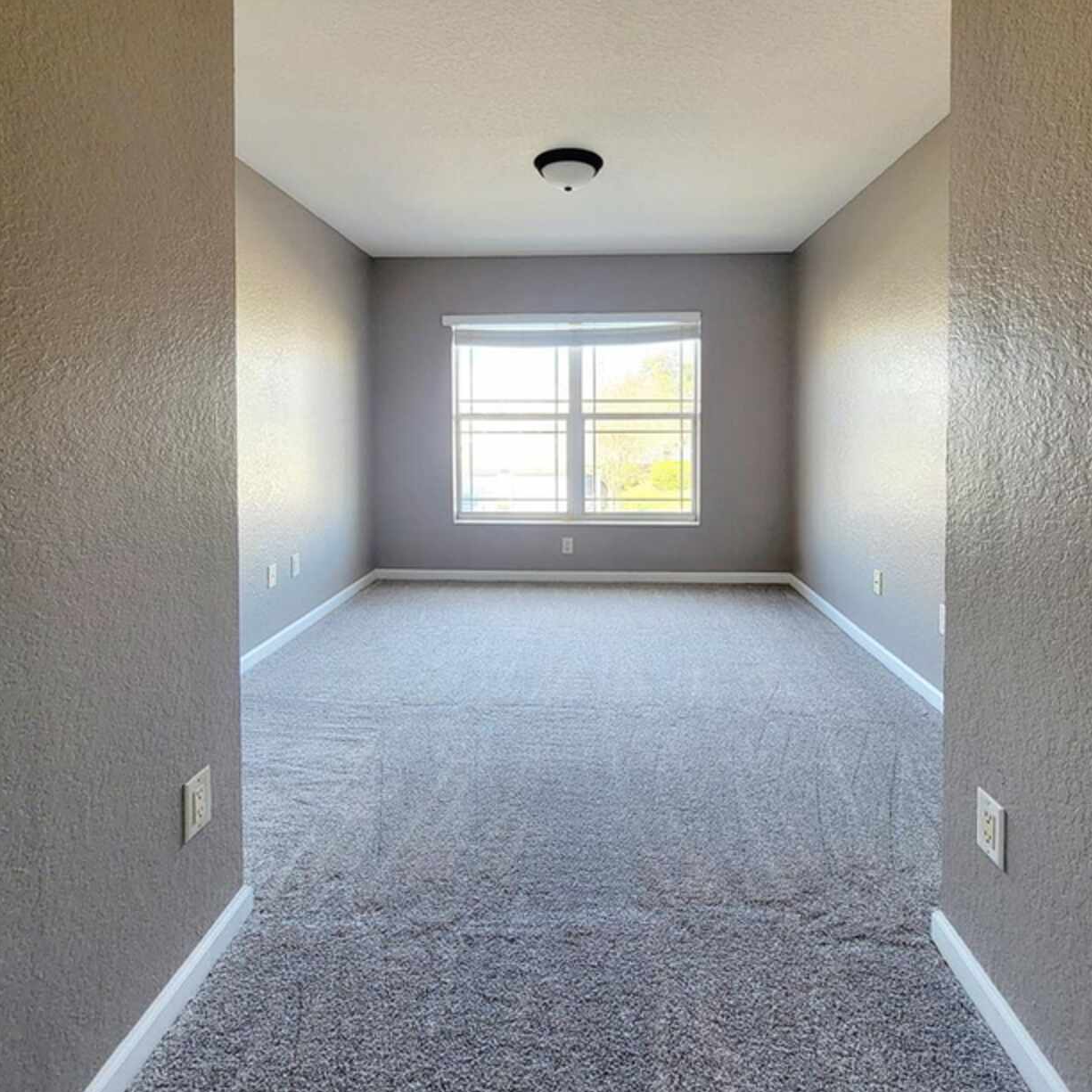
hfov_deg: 87.4
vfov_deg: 86.5
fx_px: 571
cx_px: 567
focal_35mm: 16
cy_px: 445
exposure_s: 1/120
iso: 100
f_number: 2.2
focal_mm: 2.2
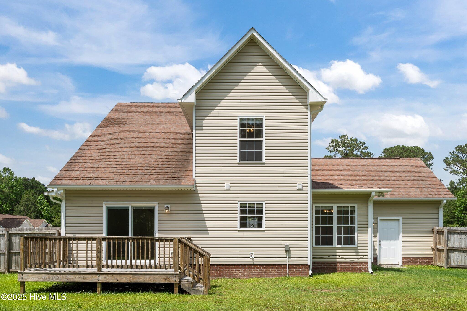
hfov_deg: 61.9
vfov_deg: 43.6
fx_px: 389
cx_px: 234
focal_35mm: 30
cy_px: 156
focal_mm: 30
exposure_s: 1/250
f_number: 7.1
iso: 64
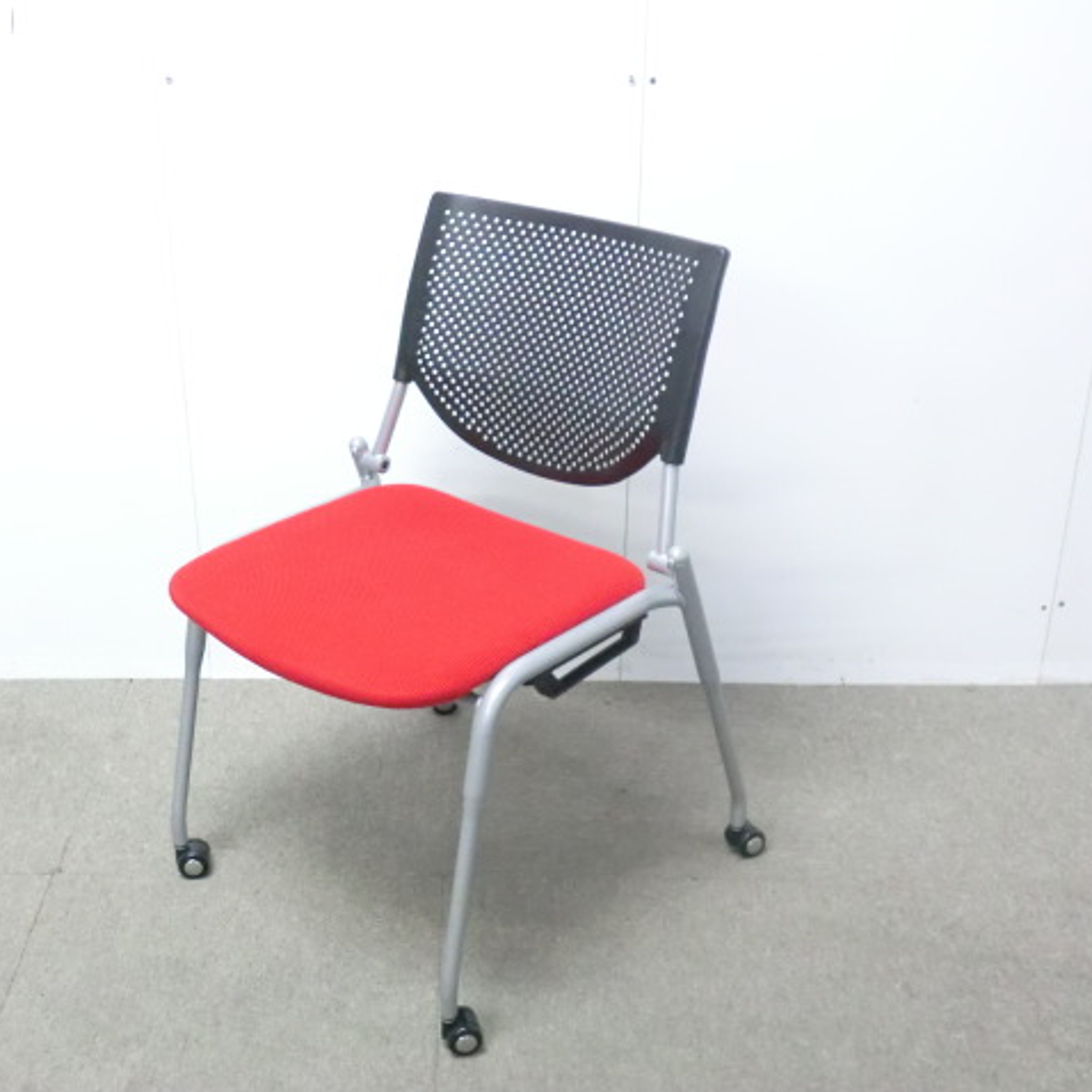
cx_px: 413
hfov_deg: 37.3
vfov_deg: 37.6
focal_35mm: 45
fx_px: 1606
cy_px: 546
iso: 800
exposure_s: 1/25
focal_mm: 6.9
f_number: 3.9
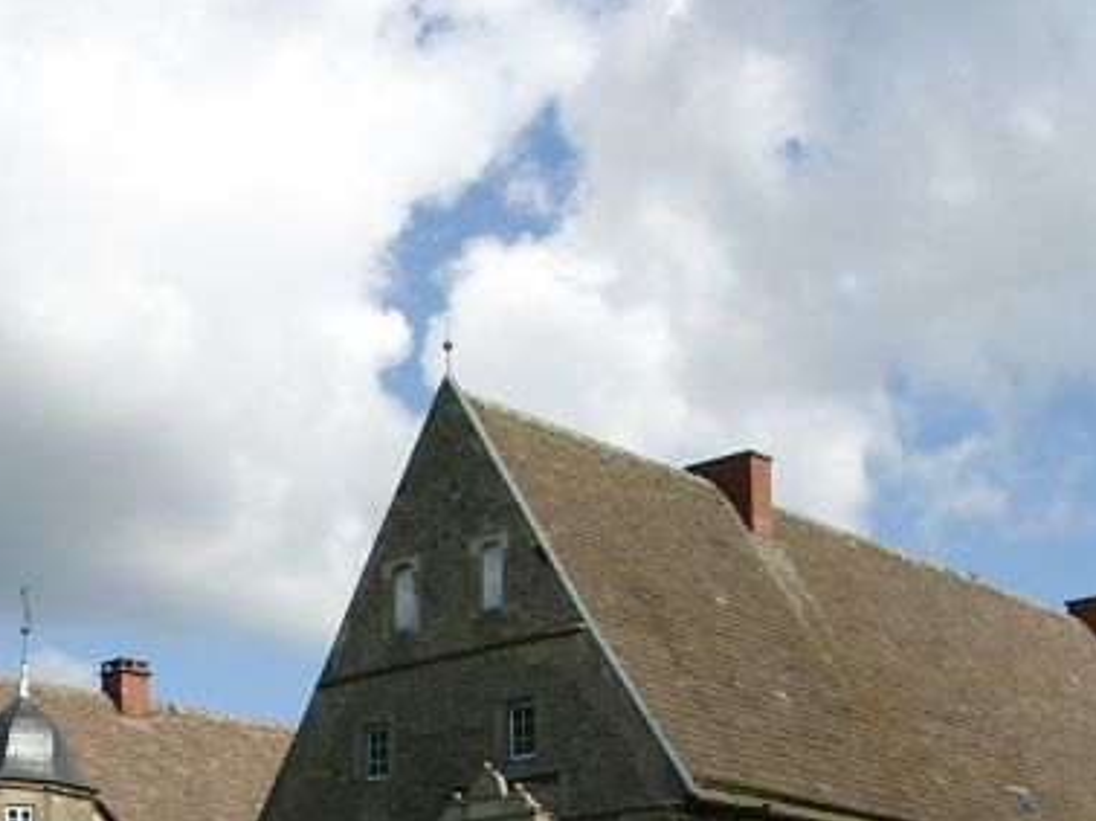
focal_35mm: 72
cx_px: 322
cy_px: 815
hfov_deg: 26.8
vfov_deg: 19.8
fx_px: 2278
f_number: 4
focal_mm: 7.13
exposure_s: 1/803
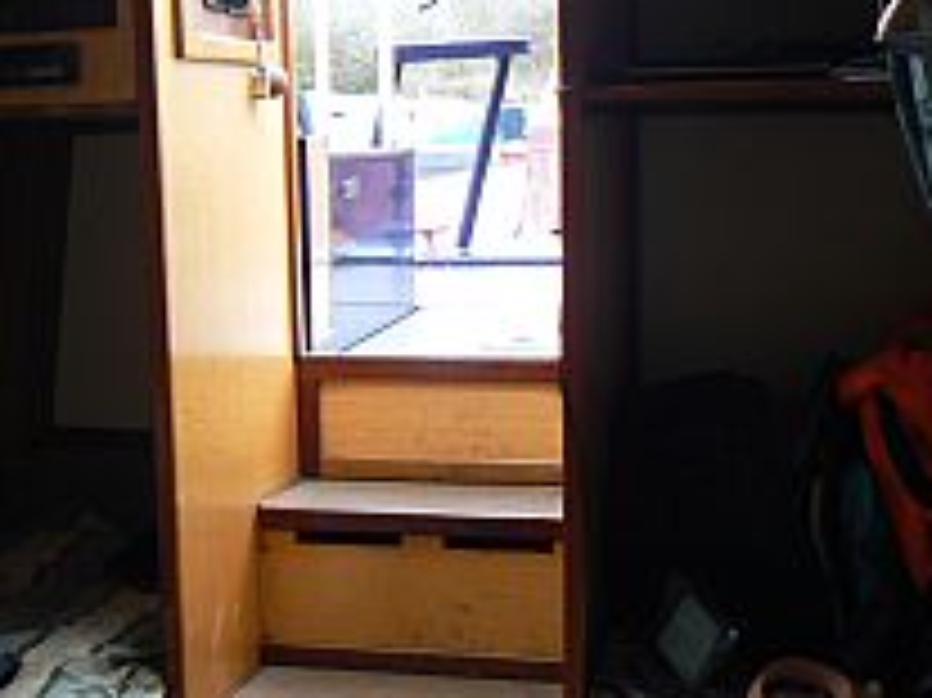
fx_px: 1641
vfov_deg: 23.7
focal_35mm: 61
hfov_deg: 31.6
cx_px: 351
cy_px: 547
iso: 80
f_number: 2.8
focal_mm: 6
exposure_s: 1/50
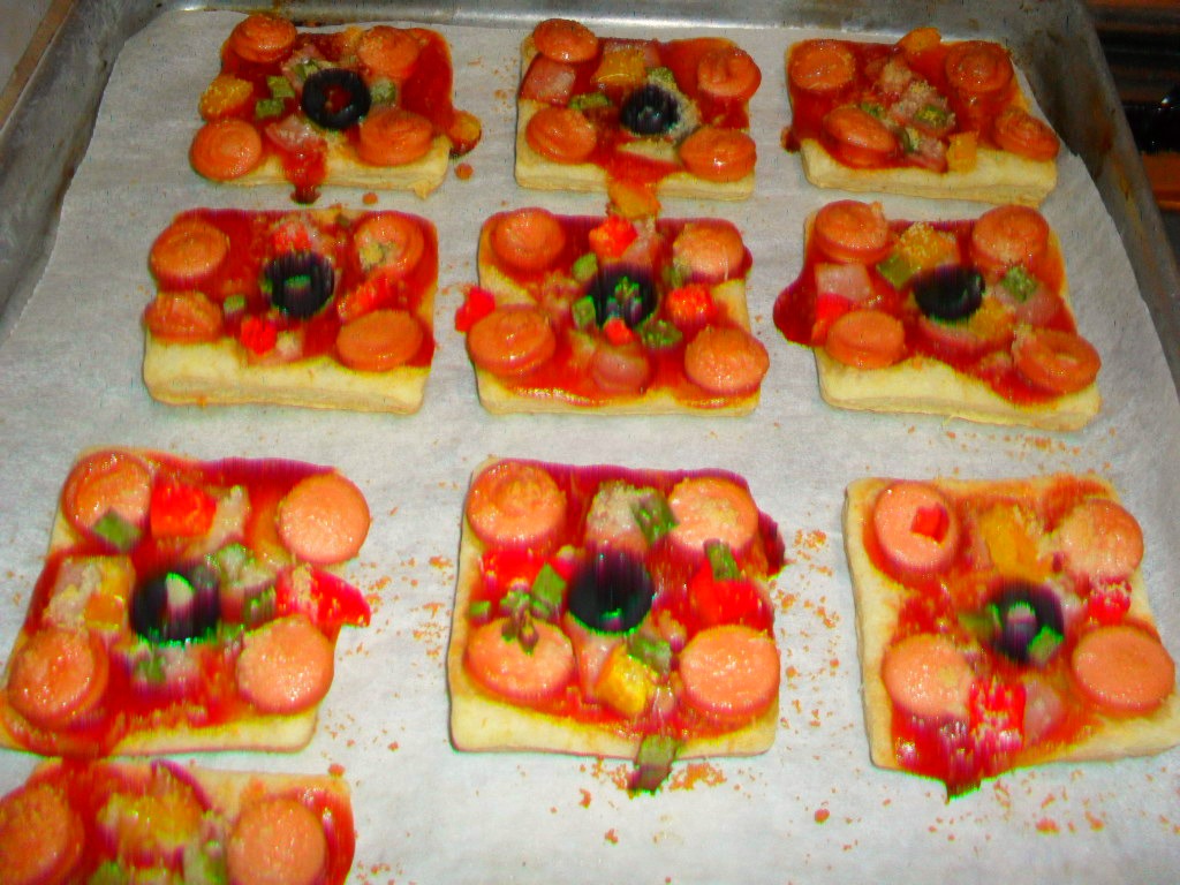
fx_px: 1193
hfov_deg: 52.6
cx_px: 590
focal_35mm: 35
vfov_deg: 40.7
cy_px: 442
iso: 200
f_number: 3.2
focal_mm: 6.3
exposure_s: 1/45
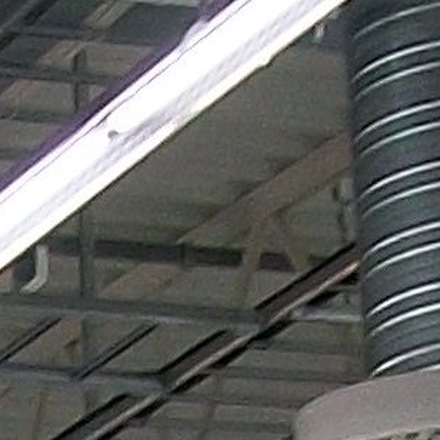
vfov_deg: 4.8
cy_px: 1541
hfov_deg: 5.1
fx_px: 4846
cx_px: -579
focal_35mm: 337
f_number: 2.7
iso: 84
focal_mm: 6
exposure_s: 1/30
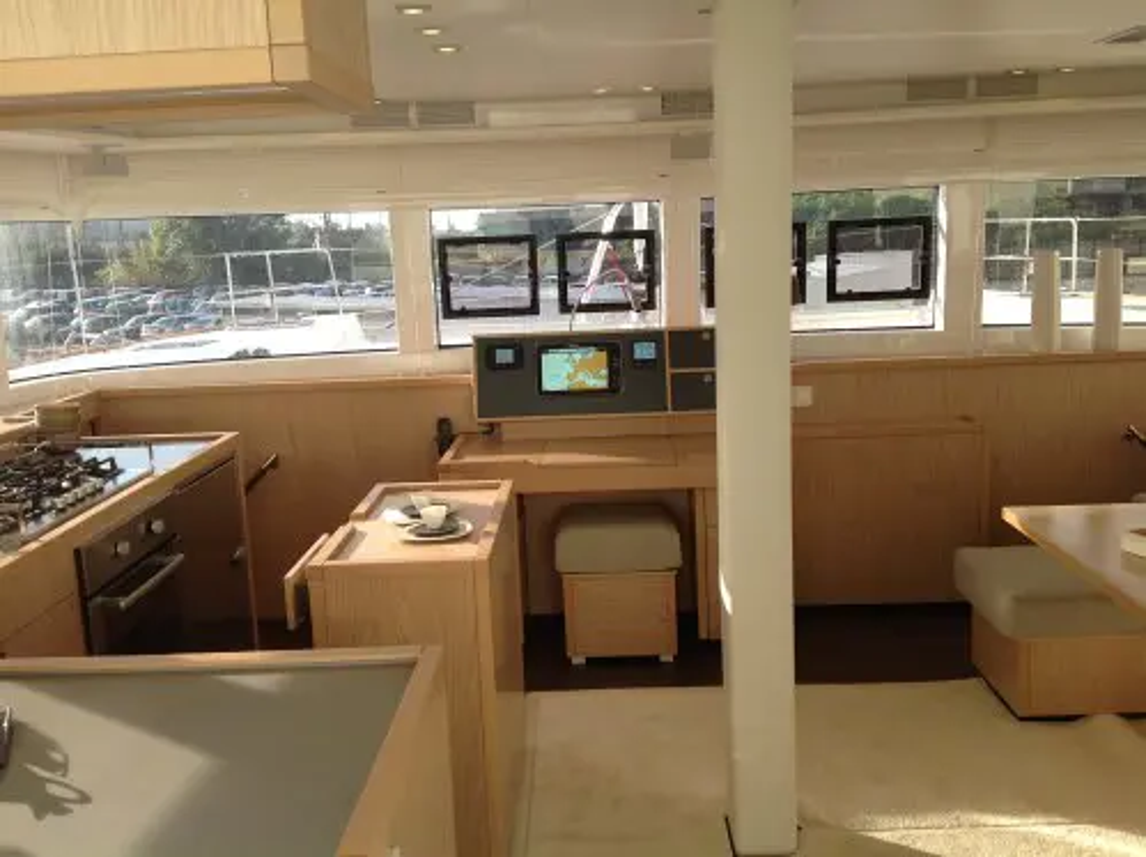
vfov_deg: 40.6
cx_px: 573
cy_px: 428
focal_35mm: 35
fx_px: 1157
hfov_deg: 52.7
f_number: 2.4
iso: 80
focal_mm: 4.28
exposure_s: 1/315
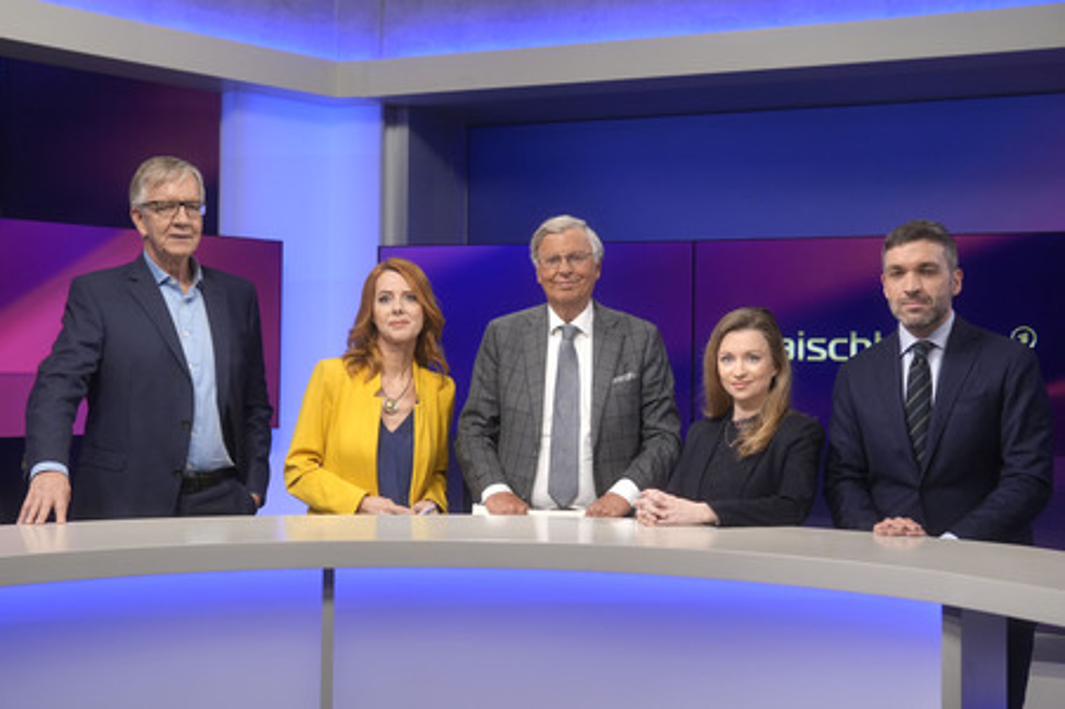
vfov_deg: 29.8
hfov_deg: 43.6
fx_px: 1330
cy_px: 354
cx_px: 532
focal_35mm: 45
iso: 640
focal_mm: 30
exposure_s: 1/250
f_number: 2.2
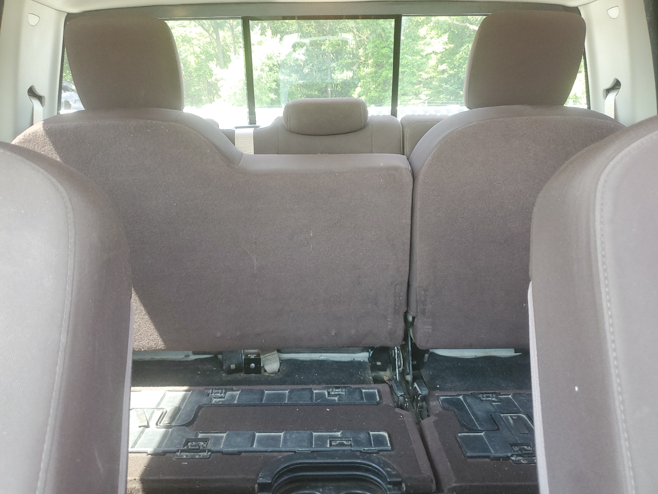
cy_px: 247
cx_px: 329
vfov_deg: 53.1
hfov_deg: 67.3
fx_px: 494
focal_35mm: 26
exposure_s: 1/60.2
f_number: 1.5
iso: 133
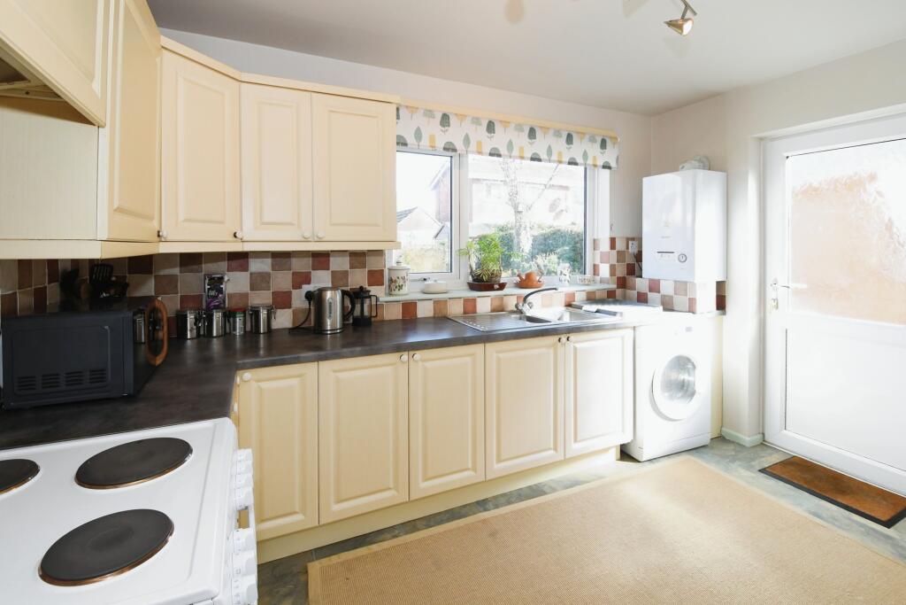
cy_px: 302
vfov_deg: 77.3
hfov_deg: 100.4
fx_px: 378
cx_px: 453
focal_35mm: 15
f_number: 7.1
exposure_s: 1/100
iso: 800
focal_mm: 10
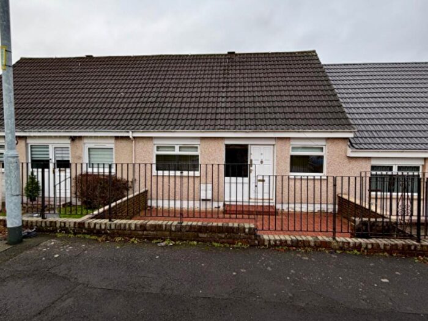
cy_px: 160
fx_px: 173
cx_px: 214
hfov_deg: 102.1
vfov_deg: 85.7
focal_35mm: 14
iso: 40
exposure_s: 1/137
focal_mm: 2.22
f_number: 2.2
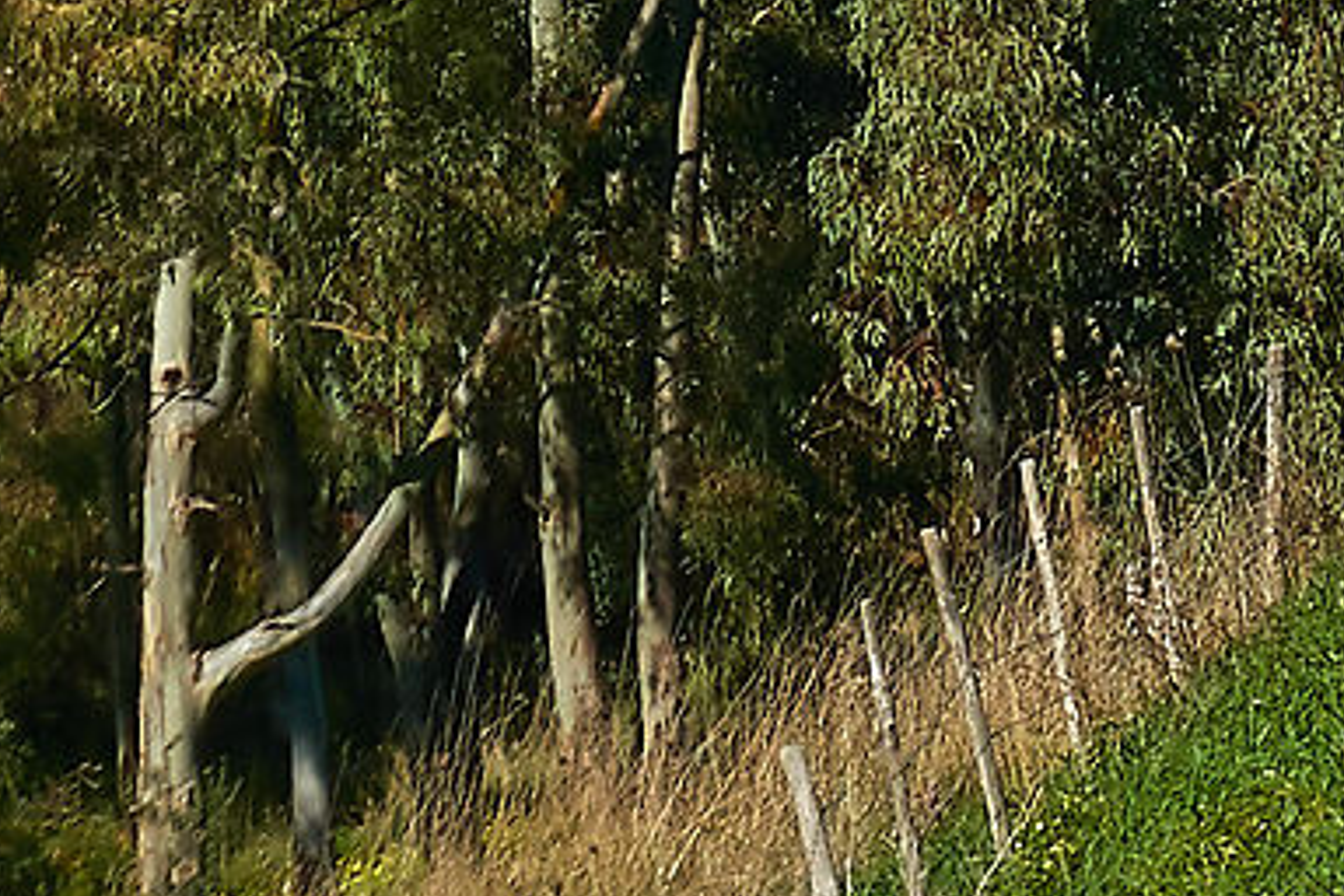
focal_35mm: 437
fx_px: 16313
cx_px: 3164
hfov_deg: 4.6
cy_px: -1606
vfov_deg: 3.1
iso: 80
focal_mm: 25.7
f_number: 8
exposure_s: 1/320
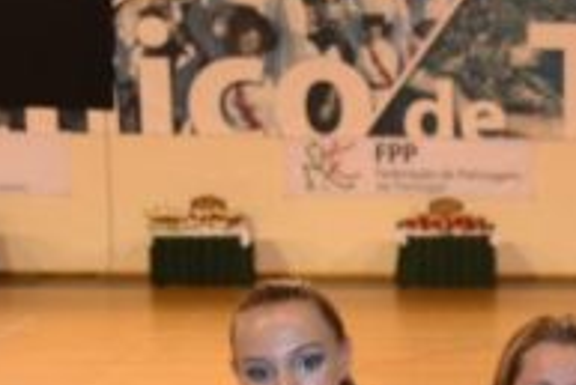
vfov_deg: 11.0
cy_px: 600
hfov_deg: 16.3
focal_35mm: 119
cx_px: 728
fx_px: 1905
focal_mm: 22
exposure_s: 1/80
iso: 400
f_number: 4
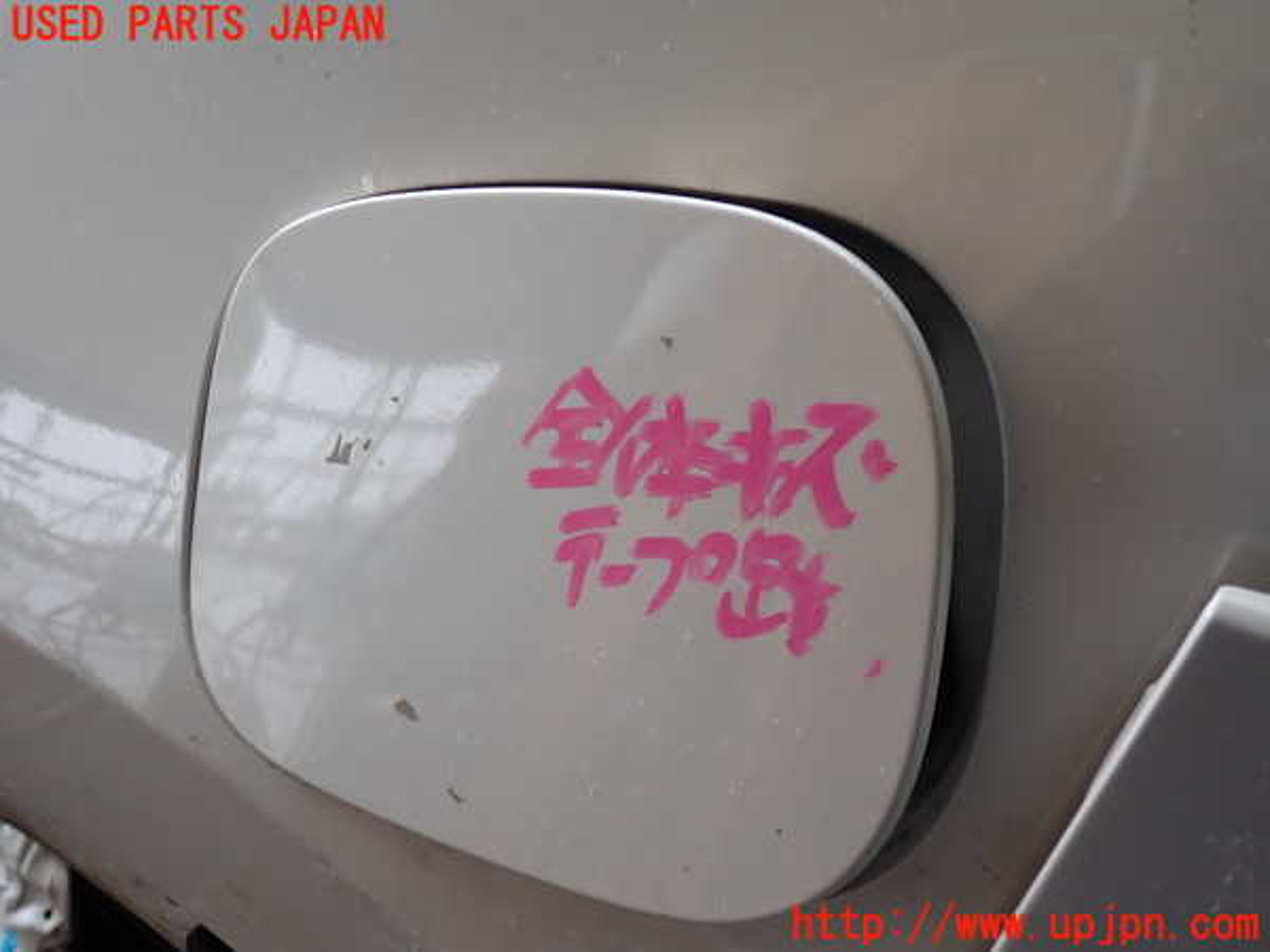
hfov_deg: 60.0
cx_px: 635
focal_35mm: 30
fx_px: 1101
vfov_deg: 46.8
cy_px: 476
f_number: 2.3
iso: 100
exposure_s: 1/80
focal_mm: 5.4
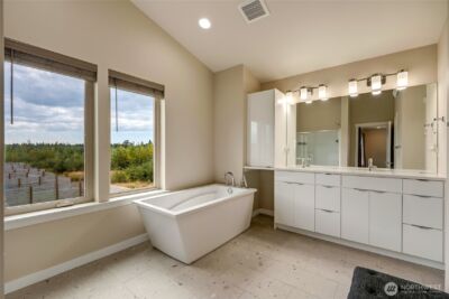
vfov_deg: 72.1
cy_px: 150
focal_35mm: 16
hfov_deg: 95.0
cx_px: 224
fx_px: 206
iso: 400
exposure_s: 1/2000
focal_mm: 16.5
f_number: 9
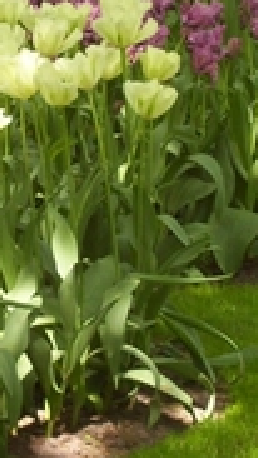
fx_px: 3781
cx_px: 25
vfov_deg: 6.9
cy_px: 179
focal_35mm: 311
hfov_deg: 3.9
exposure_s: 1/80
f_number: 4.3
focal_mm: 14.3
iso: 160
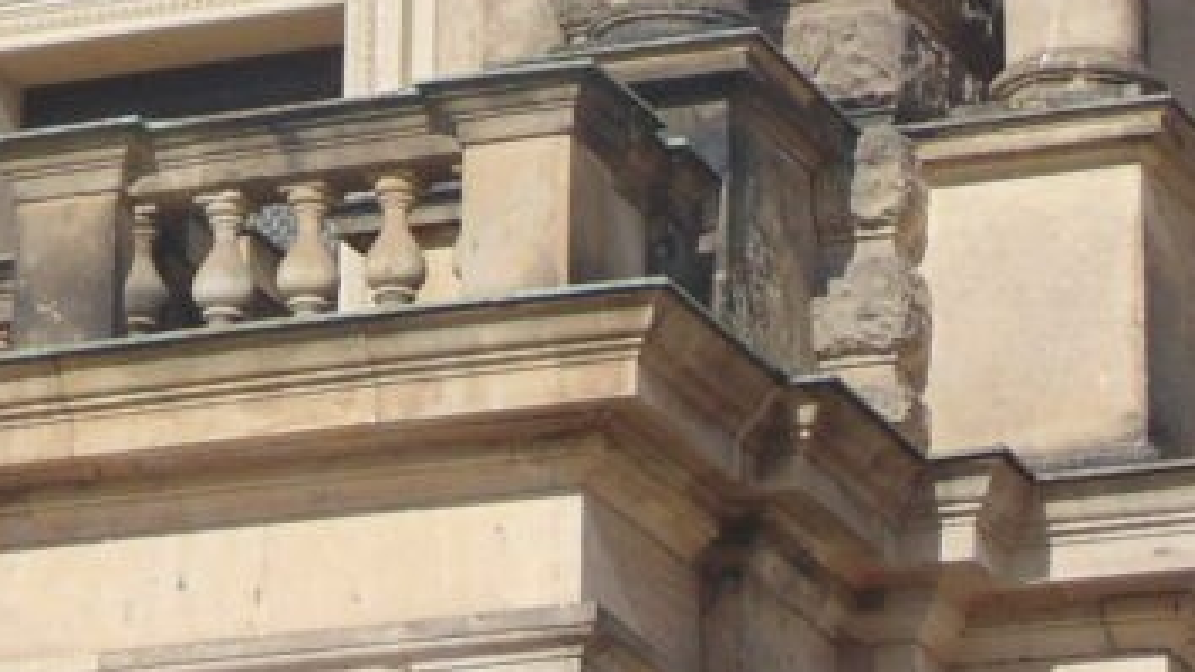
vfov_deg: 5.1
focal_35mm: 236
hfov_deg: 9.1
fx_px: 7477
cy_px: -577
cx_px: 61
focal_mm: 12.8
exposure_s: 1/200
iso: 80
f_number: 9.6
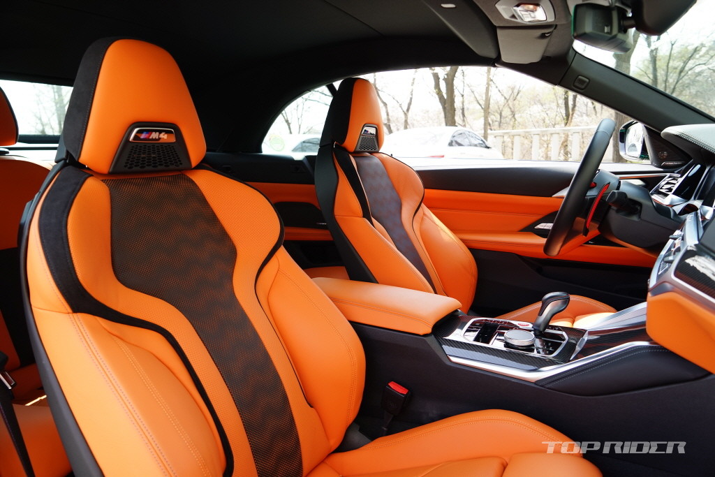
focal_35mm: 24
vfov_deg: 53.1
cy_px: 238
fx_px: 477
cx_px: 358
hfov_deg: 73.7
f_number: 4.5
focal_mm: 24
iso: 100
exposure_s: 1/60
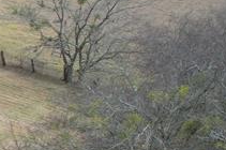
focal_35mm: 107
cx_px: -274
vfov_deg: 11.8
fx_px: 671
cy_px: 264
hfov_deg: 14.5
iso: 100
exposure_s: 1/500
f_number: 2.8
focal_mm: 8.38
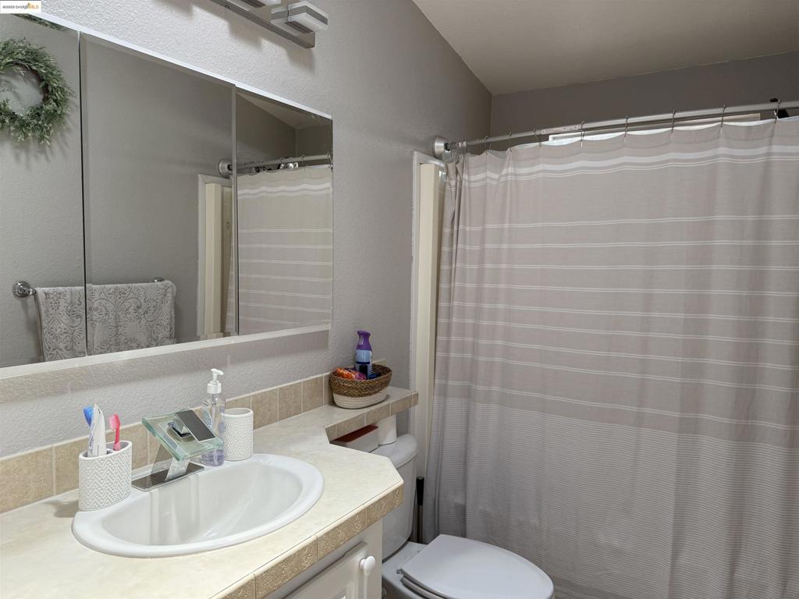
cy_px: 300
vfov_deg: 56.8
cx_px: 400
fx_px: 554
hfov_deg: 71.6
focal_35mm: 24
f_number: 1.78
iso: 125
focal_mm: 6.76
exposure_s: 1/121
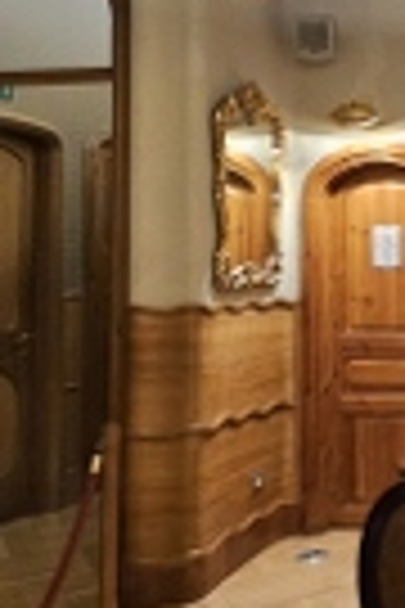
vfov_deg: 40.6
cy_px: 207
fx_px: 810
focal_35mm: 48
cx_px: 657
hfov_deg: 21.8
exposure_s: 1/33
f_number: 2.2
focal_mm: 2.2
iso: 500
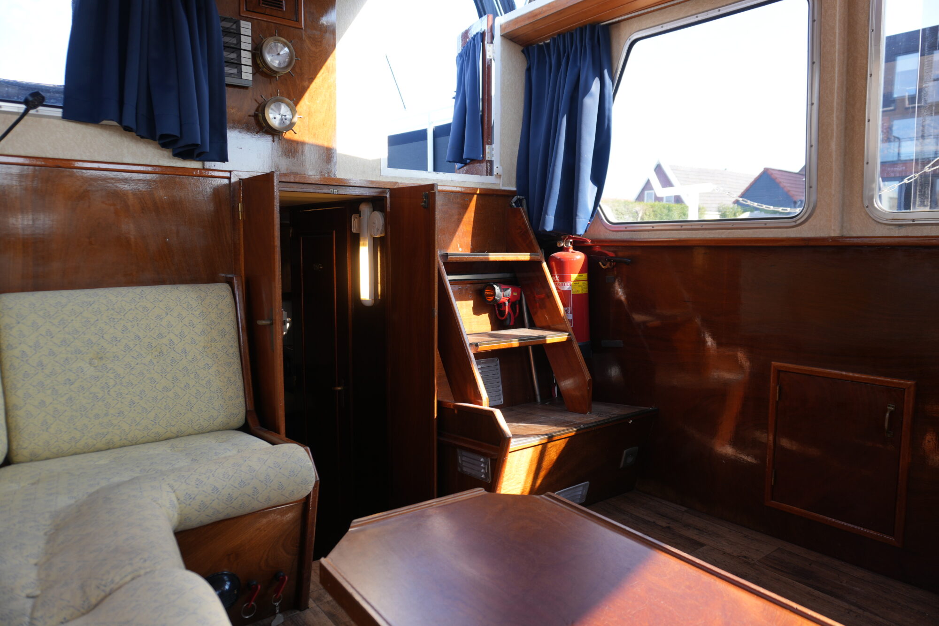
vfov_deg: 53.1
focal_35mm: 24
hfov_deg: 73.7
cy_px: 313
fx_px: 626
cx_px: 470
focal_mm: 16
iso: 100
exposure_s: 1/60
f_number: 4
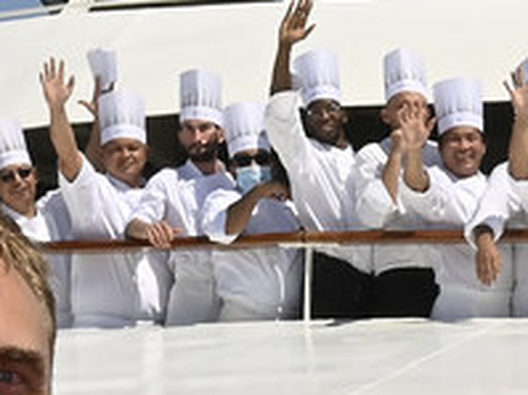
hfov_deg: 7.2
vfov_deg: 5.6
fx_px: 3979
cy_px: 700
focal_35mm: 261
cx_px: 1207
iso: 250
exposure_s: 1/250
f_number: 18
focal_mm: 45
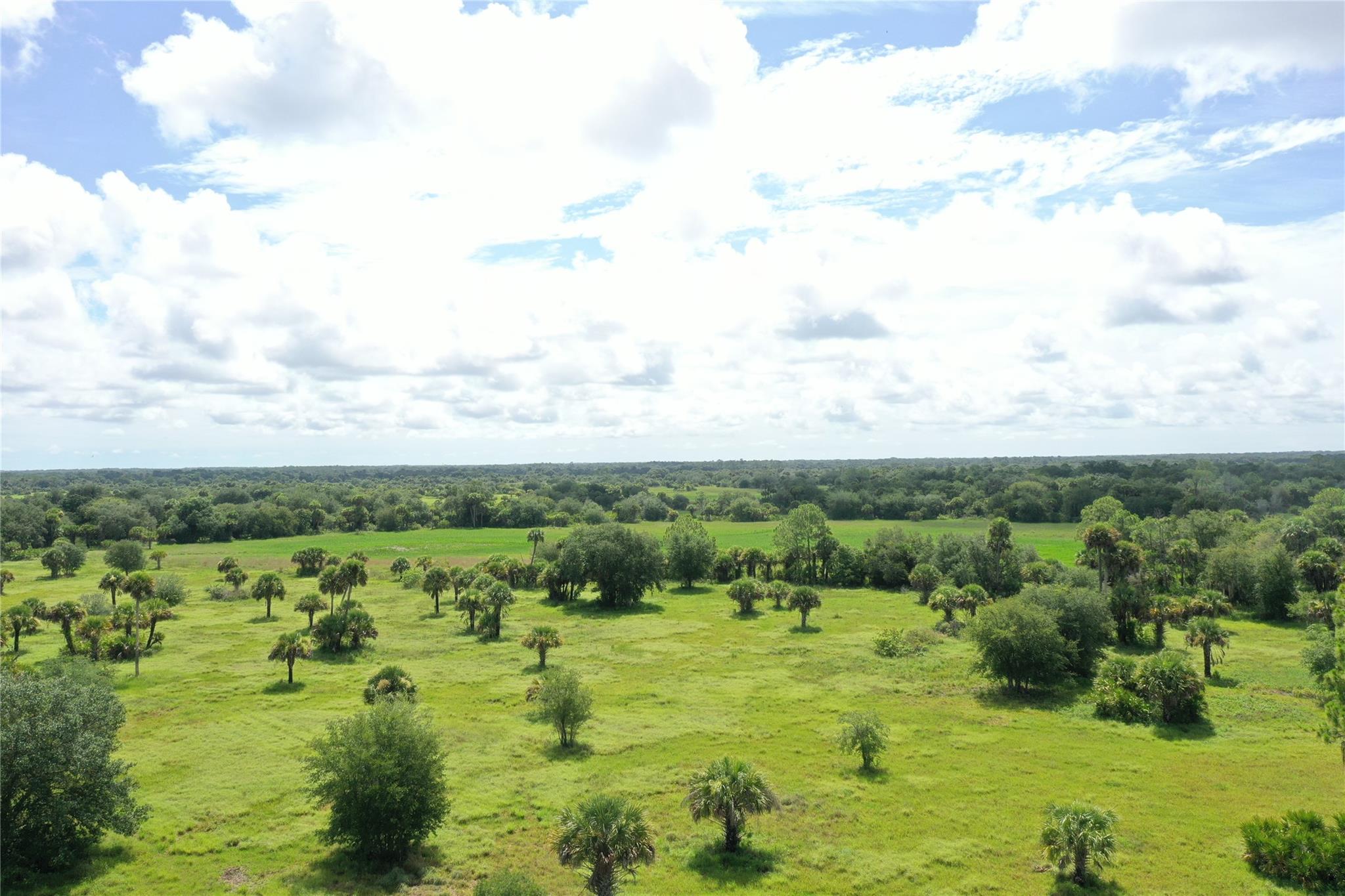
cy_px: 448
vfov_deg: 46.4
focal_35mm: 28
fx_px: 1046
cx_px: 672
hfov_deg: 65.5
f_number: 5.6
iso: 100
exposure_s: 1/400
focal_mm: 10.26
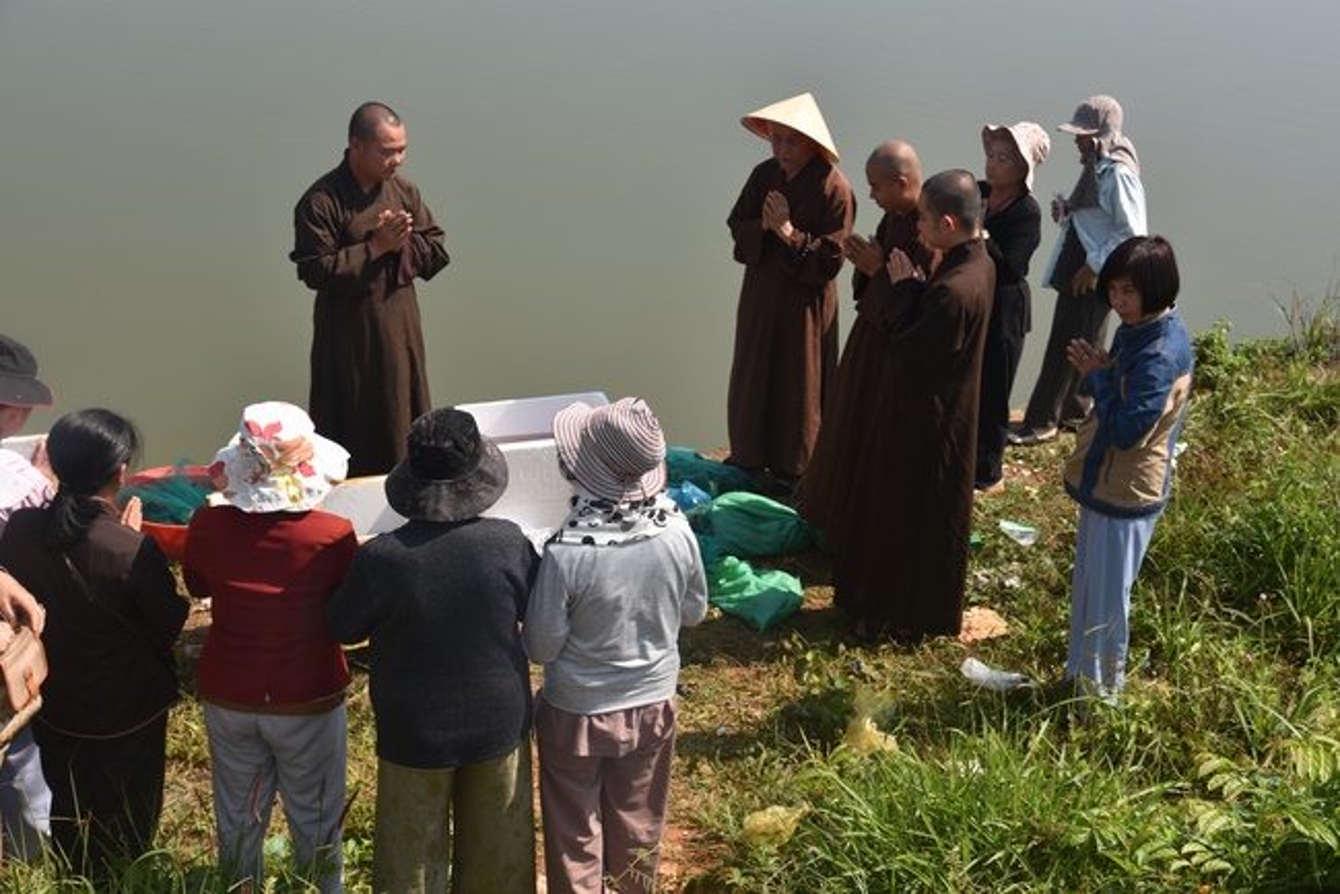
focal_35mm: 50
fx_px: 1862
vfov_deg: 27.0
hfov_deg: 39.6
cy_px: 447
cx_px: 670
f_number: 8
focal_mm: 50
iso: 100
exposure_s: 1/200
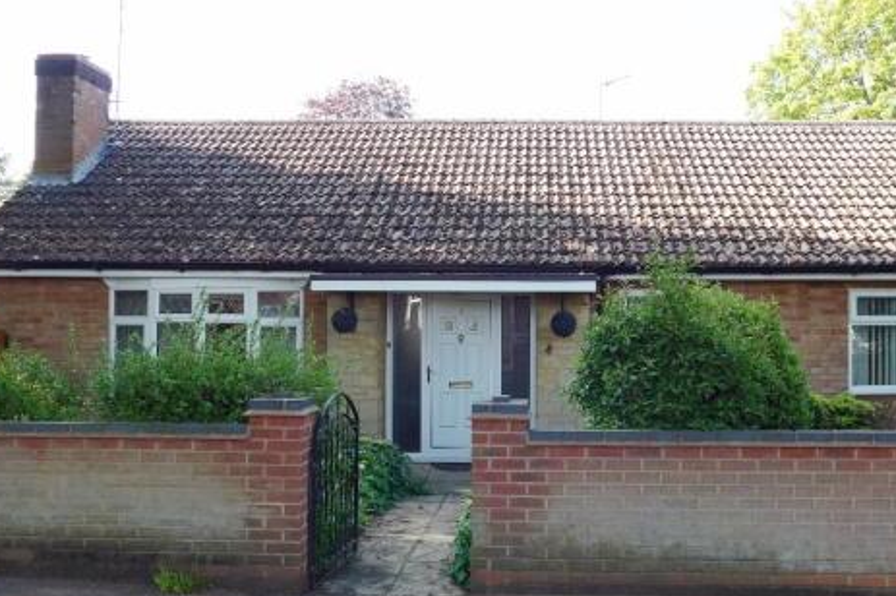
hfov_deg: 50.6
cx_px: 508
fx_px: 945
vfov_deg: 35.0
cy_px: 297
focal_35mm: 38
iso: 80
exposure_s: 1/250
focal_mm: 6
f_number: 2.8
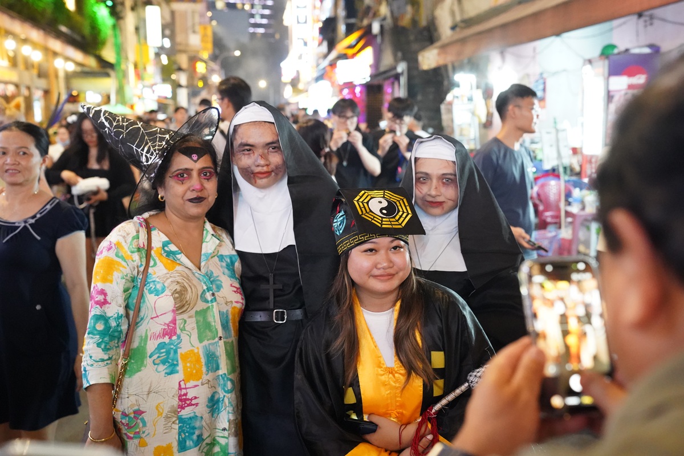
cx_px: 342
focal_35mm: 44
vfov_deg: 30.5
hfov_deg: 44.5
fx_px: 836
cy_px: 228
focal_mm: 44
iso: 12800
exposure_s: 1/100
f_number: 4
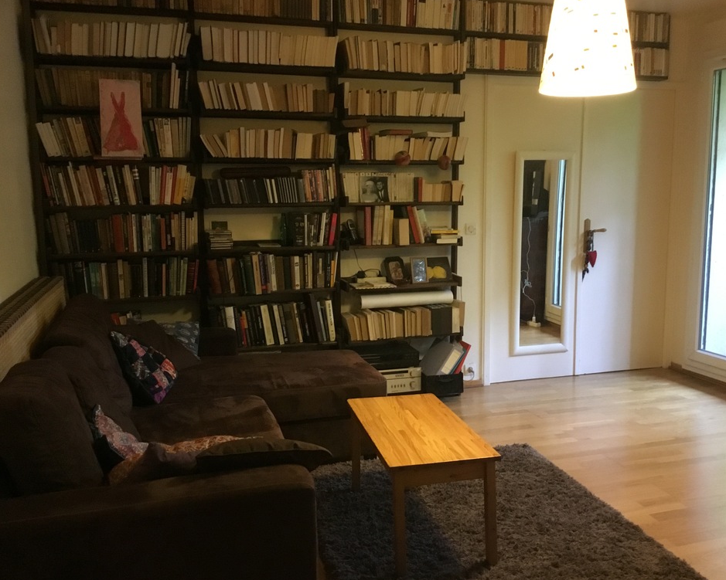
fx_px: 709
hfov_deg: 54.1
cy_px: 293
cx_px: 395
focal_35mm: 33
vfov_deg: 44.5
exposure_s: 1/17
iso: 400
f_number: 2.4
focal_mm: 3.3
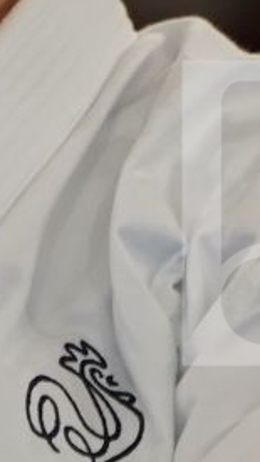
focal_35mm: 3621
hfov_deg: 0.3
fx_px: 44312
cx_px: -230
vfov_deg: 0.6
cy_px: 213
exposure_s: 1/500
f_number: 5.6
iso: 640
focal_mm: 352
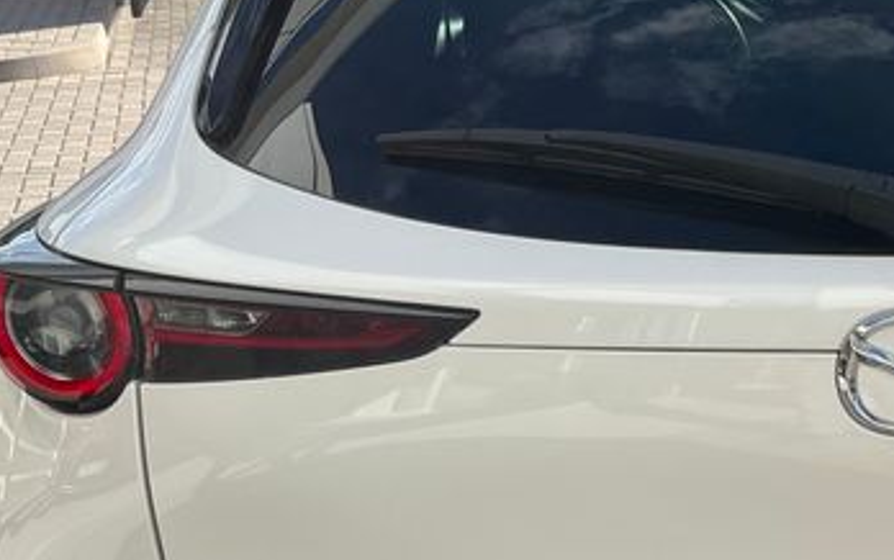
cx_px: 894
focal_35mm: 81
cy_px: 539
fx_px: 1975
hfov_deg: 24.4
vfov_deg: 15.9
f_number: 1.6
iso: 50
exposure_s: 1/2571
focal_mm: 5.1
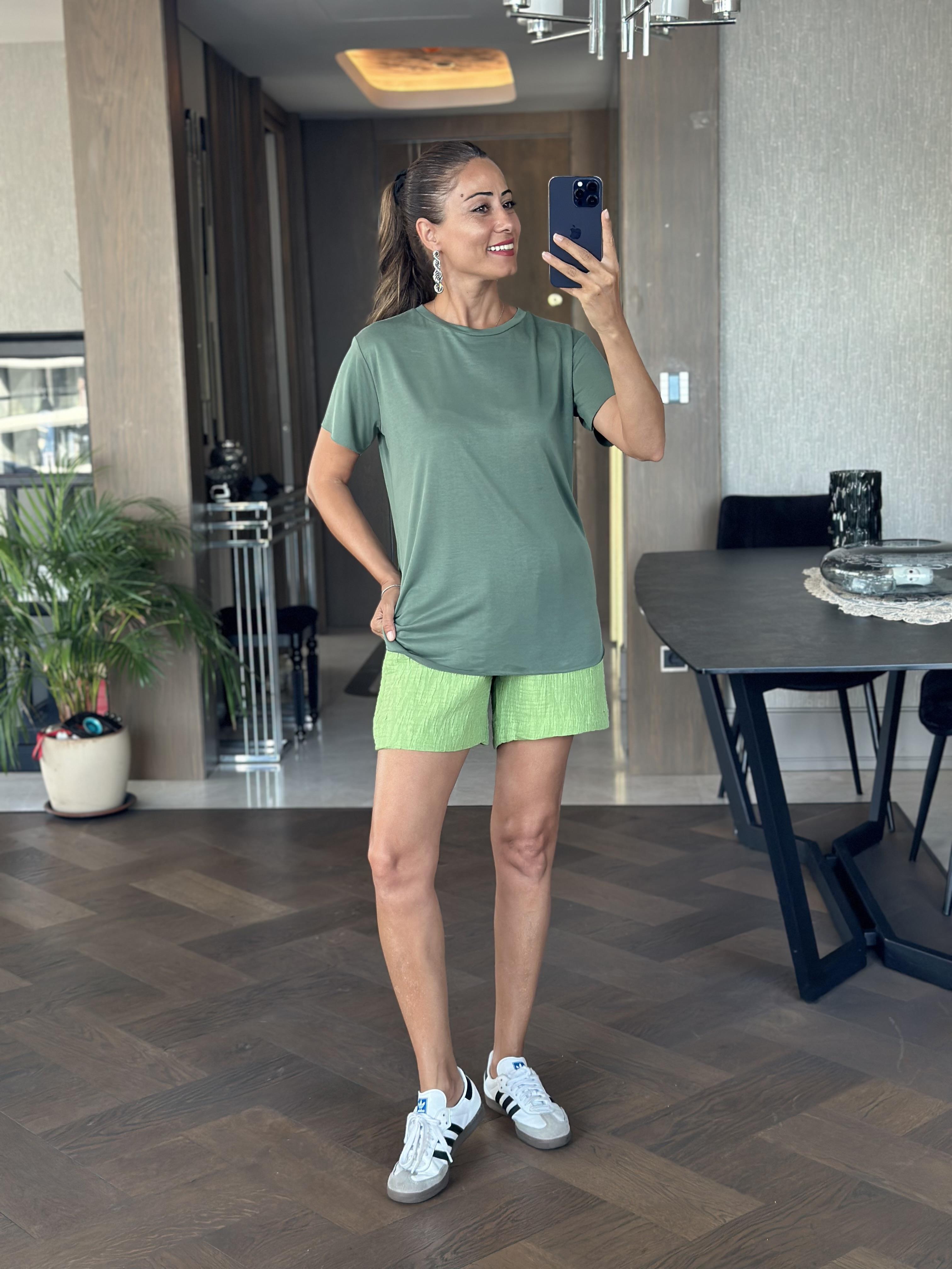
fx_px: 1760
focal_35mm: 48
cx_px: 476
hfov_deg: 30.3
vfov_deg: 39.7
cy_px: 634
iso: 125
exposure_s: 1/60
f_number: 1.78
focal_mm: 6.86
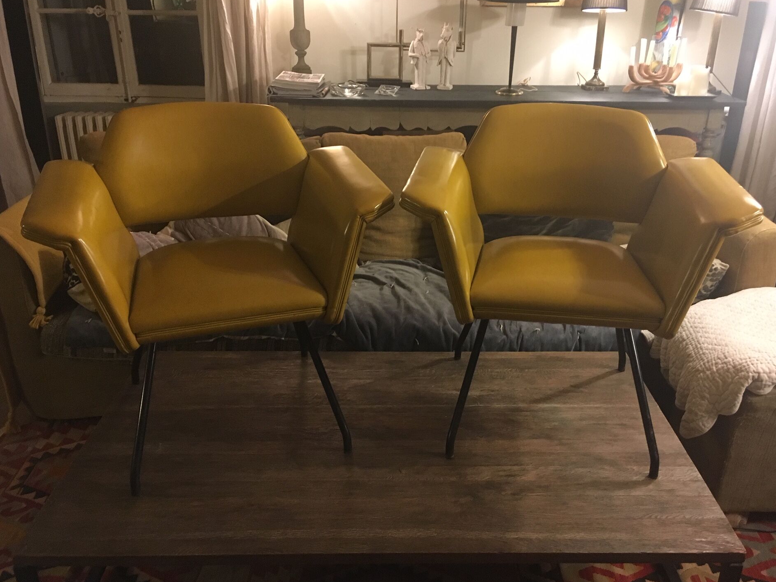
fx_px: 695
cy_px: 299
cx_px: 408
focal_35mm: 31
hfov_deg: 58.3
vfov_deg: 45.4
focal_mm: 4.15
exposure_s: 1/17
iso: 200
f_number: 2.2
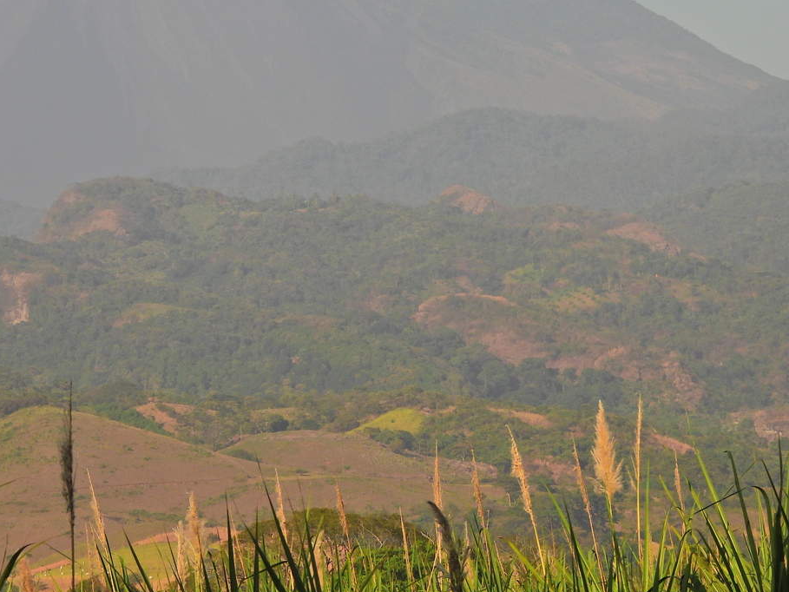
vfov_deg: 4.4
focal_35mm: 338
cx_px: 289
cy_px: 180
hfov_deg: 5.9
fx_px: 7705
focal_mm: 42.8
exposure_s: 1/320
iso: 100
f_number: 4.5
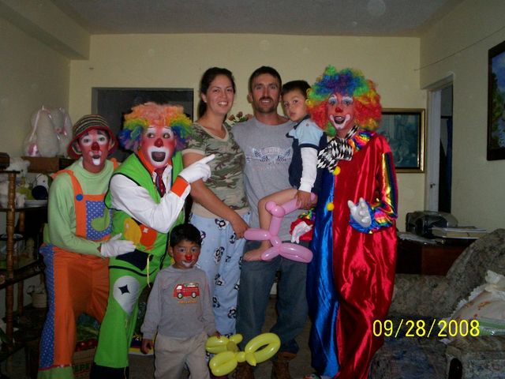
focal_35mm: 36
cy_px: 190
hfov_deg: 51.4
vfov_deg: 39.7
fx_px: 525
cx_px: 252
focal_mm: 5.9
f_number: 4.5
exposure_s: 1/64
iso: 140
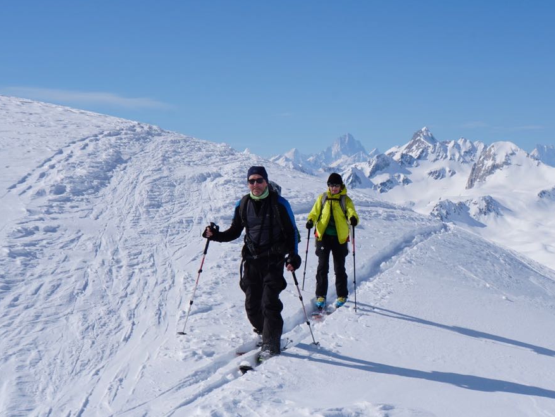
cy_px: 208
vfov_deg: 21.3
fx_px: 1107
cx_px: 314
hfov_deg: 28.1
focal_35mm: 69
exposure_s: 1/400
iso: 100
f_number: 11
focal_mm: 42
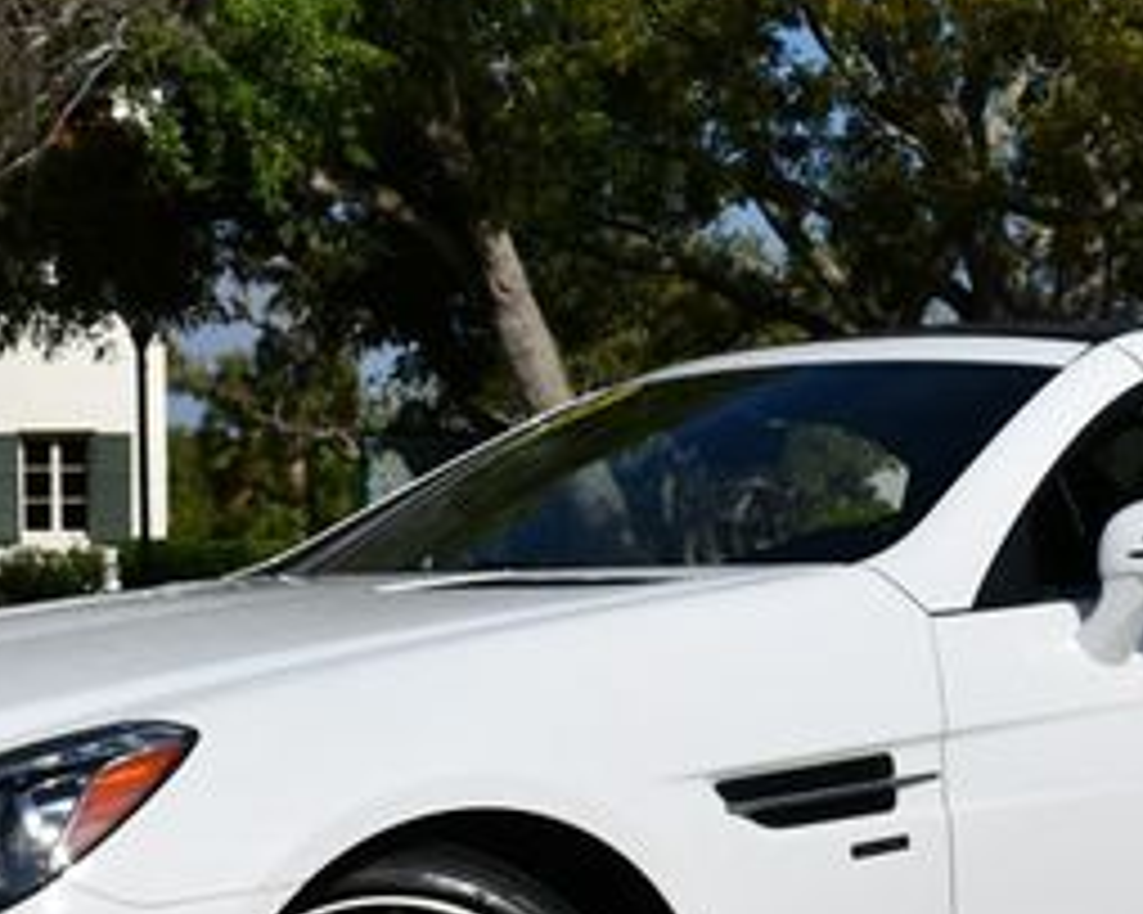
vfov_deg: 14.8
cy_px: 608
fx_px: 3517
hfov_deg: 18.5
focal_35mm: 104
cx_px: 612
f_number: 10
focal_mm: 22
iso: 100
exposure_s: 1/400
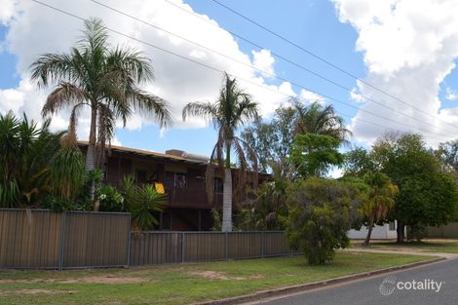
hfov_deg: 57.2
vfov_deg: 39.9
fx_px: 420
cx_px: 229
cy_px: 152
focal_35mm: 33
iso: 100
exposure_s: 1/200
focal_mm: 22
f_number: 9
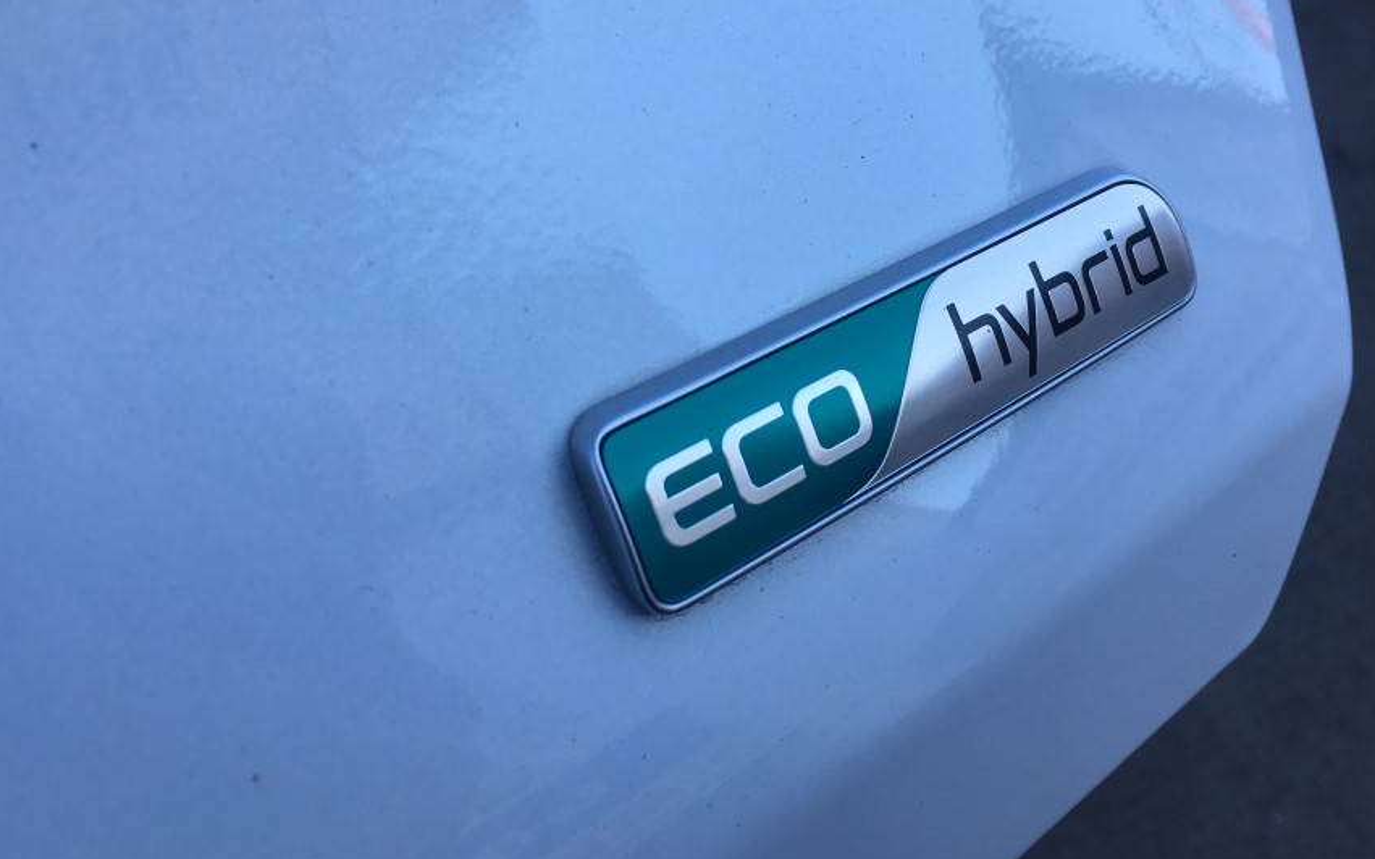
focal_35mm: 37
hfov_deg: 52.7
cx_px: 745
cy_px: 297
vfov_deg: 34.2
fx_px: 1387
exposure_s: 1/455
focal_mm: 4.15
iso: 25
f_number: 2.2
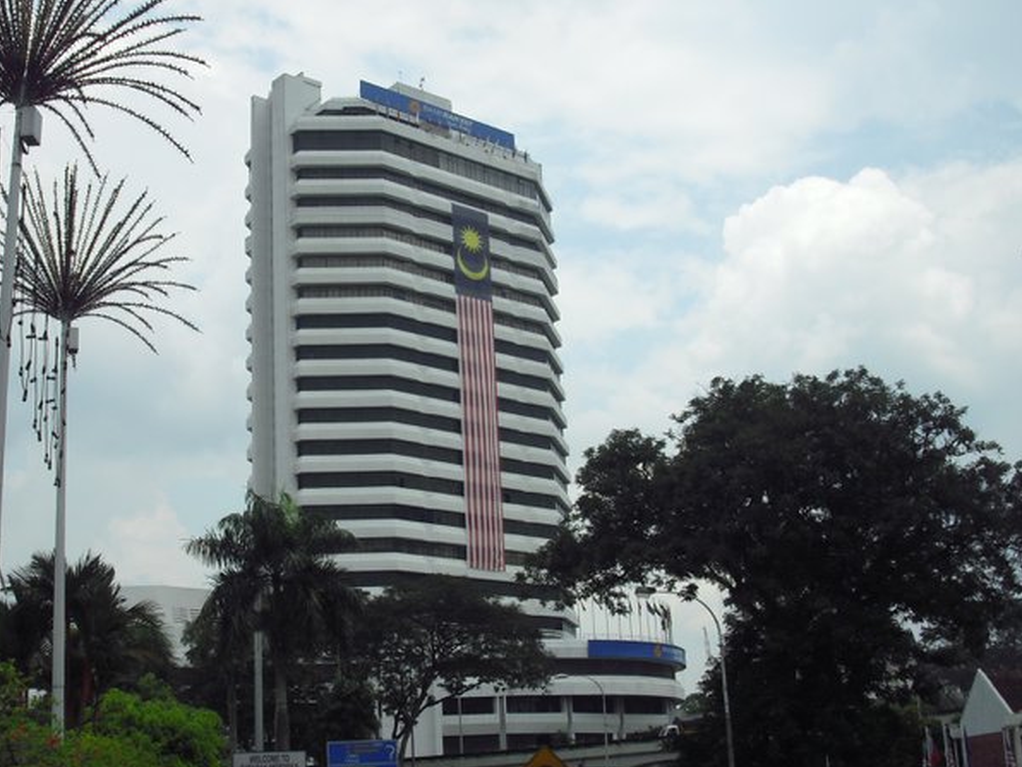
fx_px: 1506
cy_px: 403
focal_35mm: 51
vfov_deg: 28.6
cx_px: 396
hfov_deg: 37.3
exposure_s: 1/320
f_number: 8
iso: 100
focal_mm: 6.2
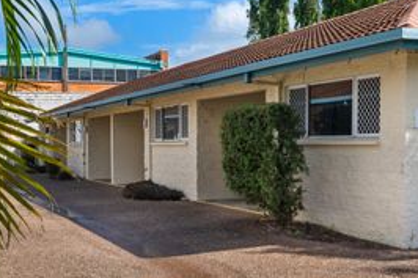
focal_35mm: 53
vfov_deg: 25.4
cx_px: 151
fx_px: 615
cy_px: 98
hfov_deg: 37.3
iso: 400
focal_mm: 20
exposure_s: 1/800
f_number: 8
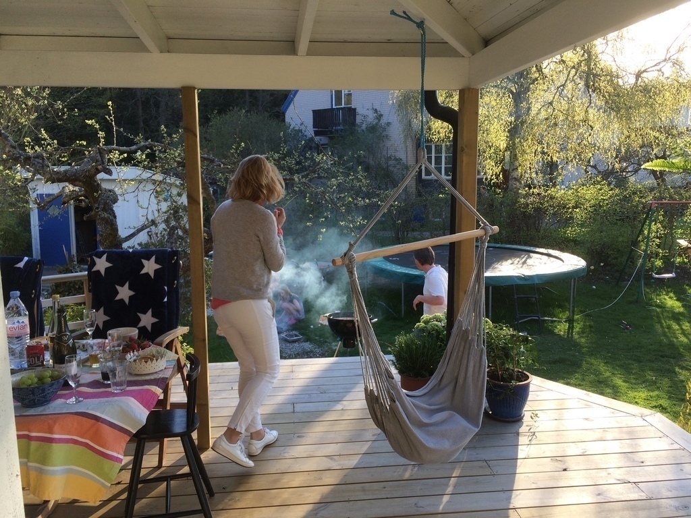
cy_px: 259
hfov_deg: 61.7
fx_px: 579
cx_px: 346
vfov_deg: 48.2
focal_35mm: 29
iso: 32
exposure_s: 1/287
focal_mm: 4.15
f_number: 2.2
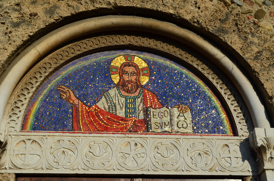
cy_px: 90
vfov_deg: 22.5
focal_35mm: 60
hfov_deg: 33.5
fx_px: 456
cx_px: 137
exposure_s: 1/200
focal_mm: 40
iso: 100
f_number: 13
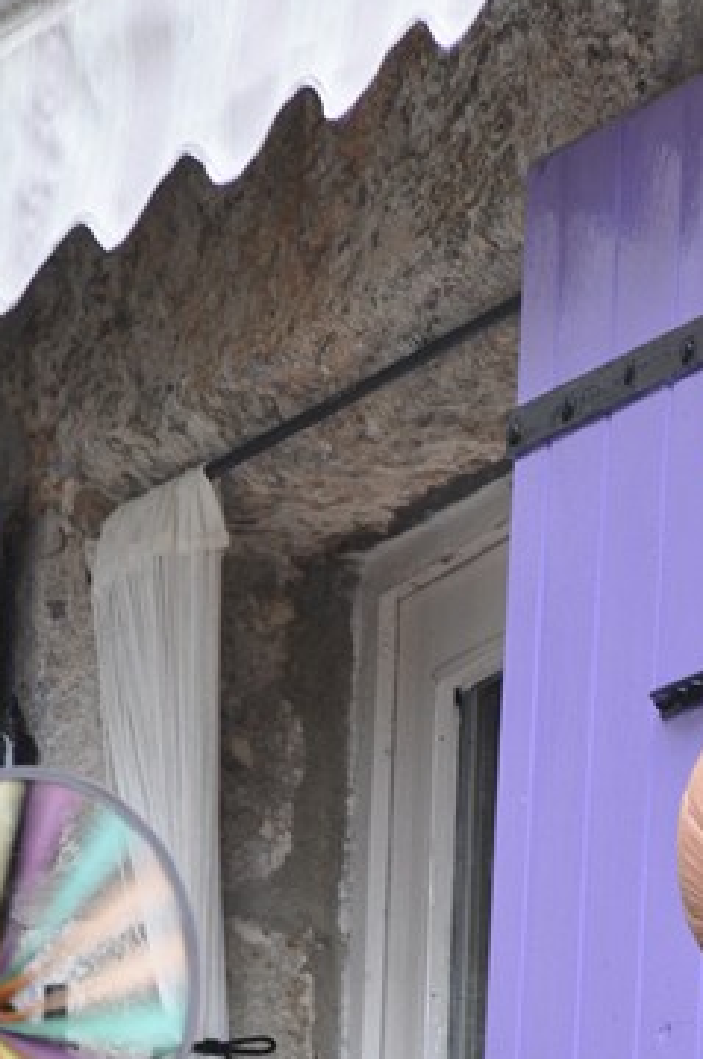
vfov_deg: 2.4
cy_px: 956
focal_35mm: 864
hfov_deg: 1.6
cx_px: 597
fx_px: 25379
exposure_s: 1/50
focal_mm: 270
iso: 500
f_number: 6.3
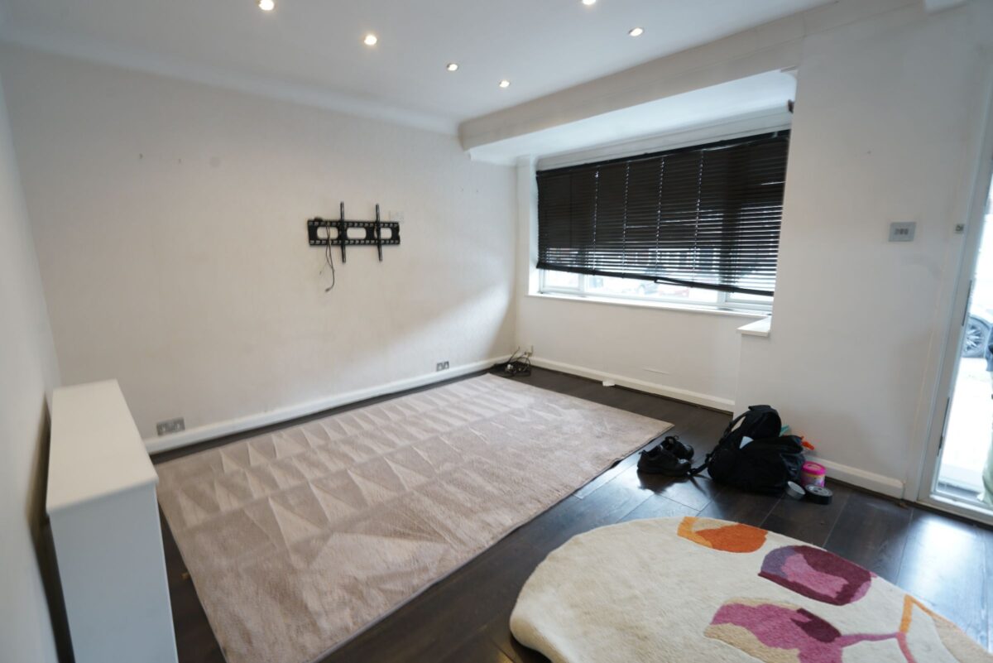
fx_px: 441
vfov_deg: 73.8
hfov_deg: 96.7
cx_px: 496
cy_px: 332
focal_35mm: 16
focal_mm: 16
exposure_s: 1/2
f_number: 7.1
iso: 400
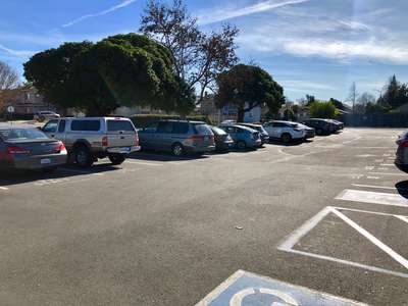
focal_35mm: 28
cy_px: 153
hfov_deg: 63.4
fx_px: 330
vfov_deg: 49.7
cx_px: 204
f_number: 1.8
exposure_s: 1/2558
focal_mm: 4
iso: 20
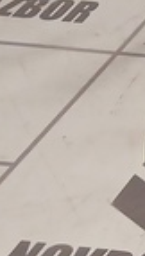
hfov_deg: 4.6
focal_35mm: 210
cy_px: 161
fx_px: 1428
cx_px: 811
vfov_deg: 10.2
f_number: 1.8
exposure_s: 1/50
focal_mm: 4
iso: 160
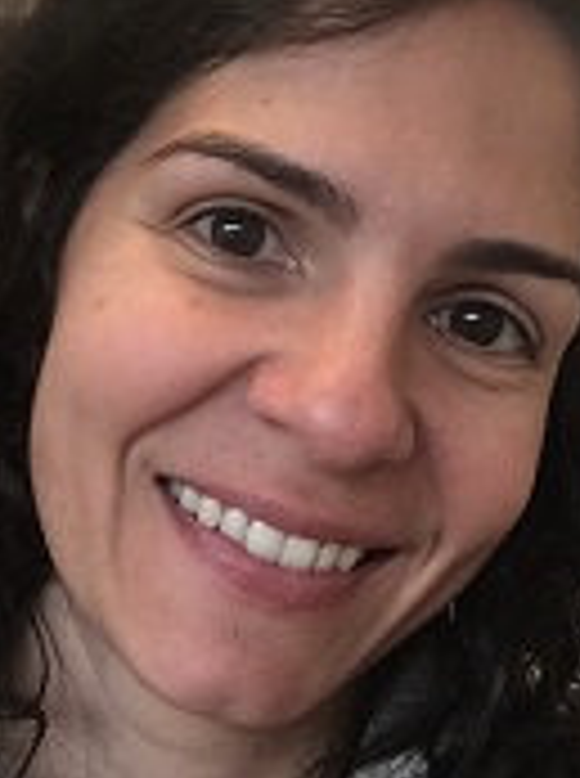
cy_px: 495
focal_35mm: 69
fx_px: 1547
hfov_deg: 21.2
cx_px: 247
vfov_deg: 28.1
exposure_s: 1/30
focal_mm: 2.15
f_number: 2.4
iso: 80
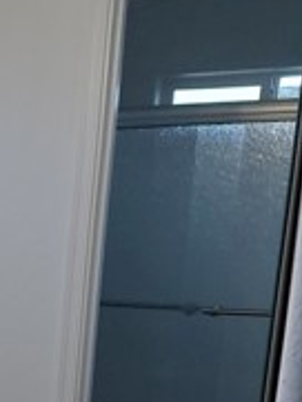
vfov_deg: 21.9
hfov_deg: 15.4
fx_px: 988
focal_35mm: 85
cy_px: 433
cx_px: -213
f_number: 1.8
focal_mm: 5.23
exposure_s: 1/120
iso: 50
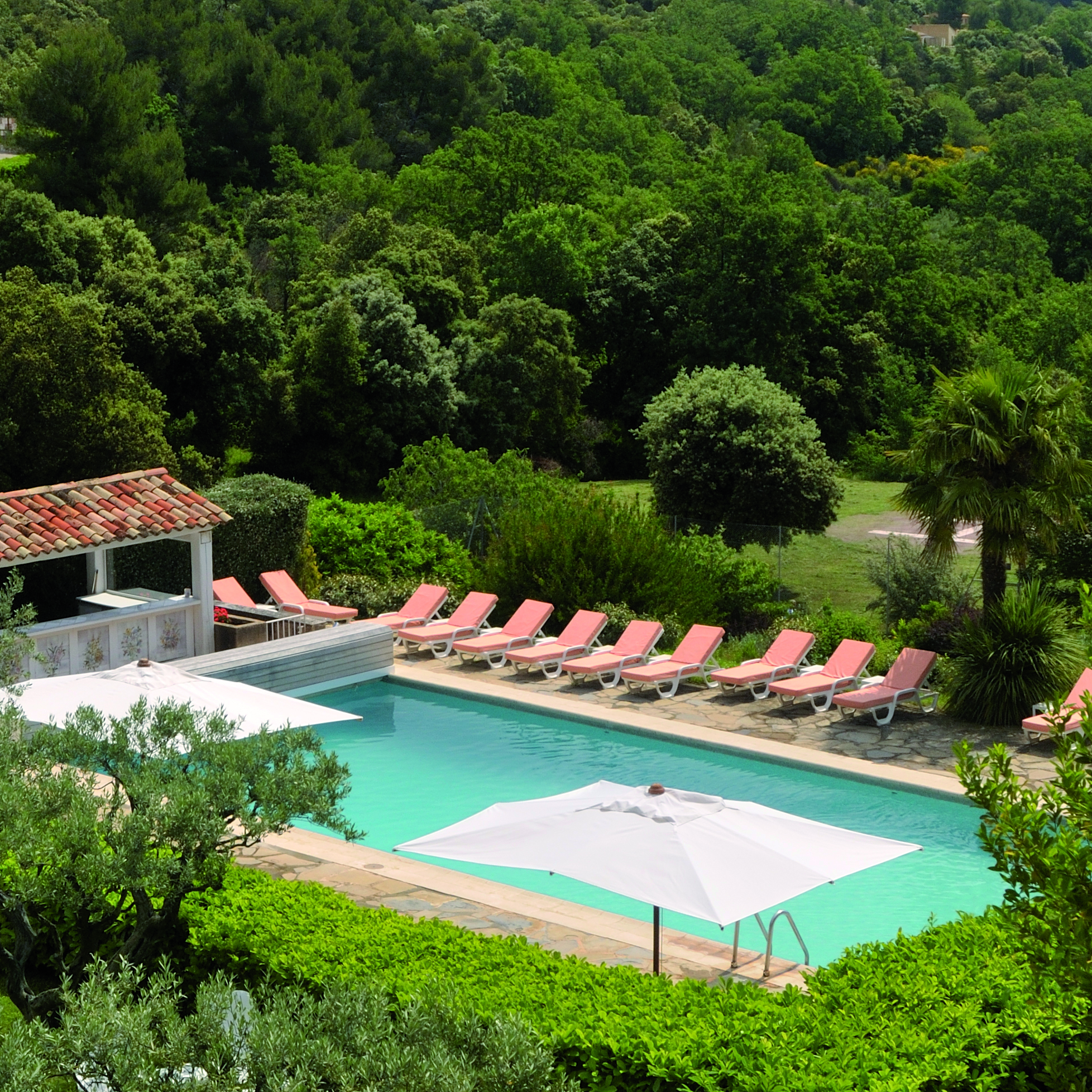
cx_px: 453
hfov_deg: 21.4
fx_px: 2888
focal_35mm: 81
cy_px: 521
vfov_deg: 21.4
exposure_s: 1/80
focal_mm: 29
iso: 200
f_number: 11
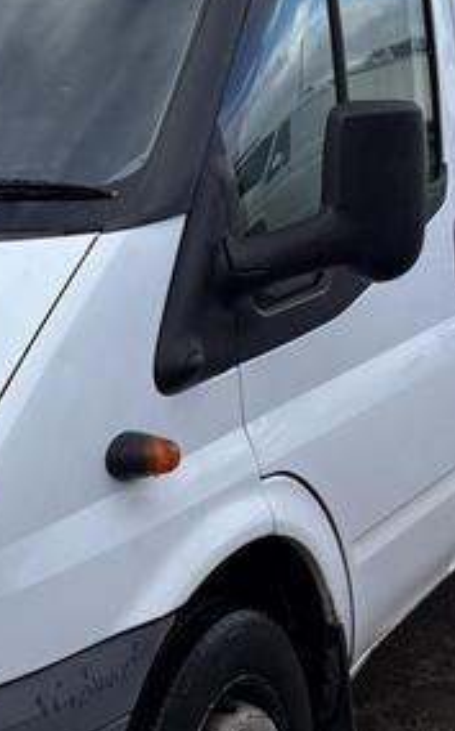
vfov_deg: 23.6
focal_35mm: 87
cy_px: 172
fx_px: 1730
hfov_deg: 14.6
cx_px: -39
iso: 50
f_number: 1.6
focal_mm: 5.96
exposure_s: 1/1799
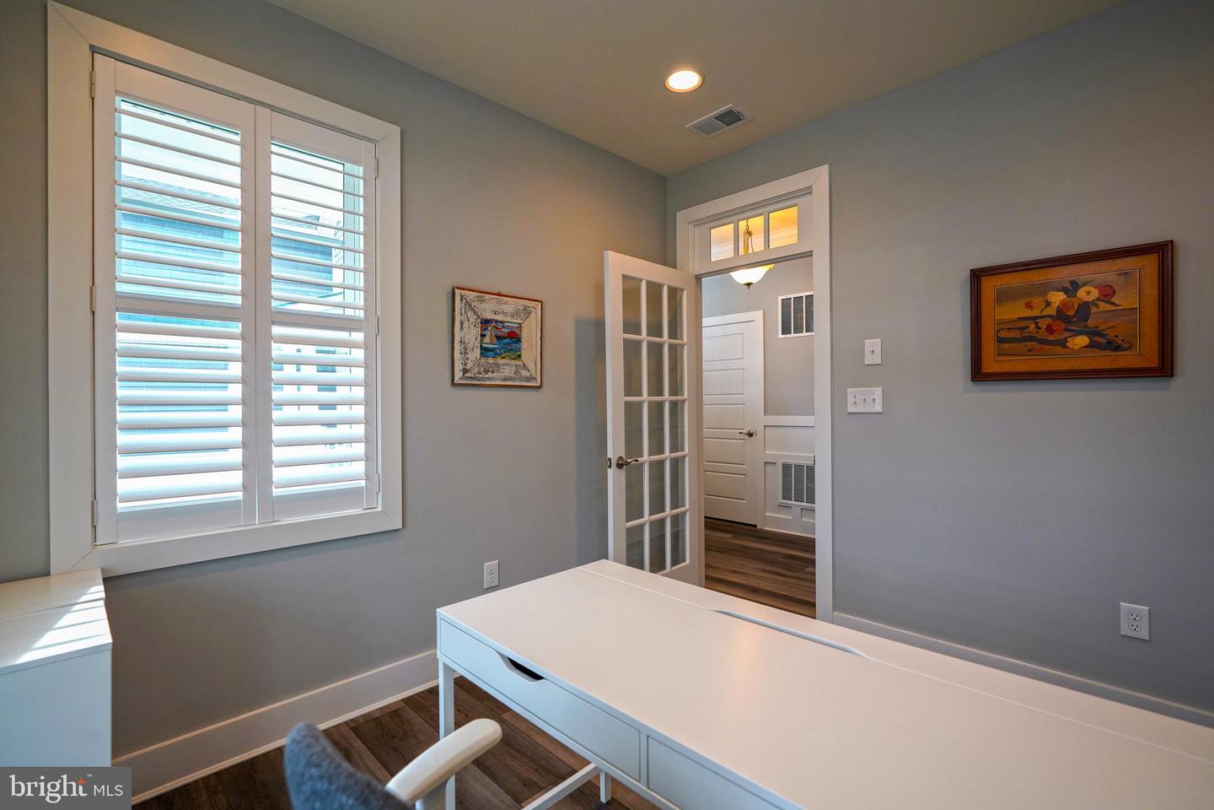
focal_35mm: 16
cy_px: 405
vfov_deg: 73.7
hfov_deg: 96.7
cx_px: 607
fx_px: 540
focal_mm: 16
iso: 500
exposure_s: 1/160
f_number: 4
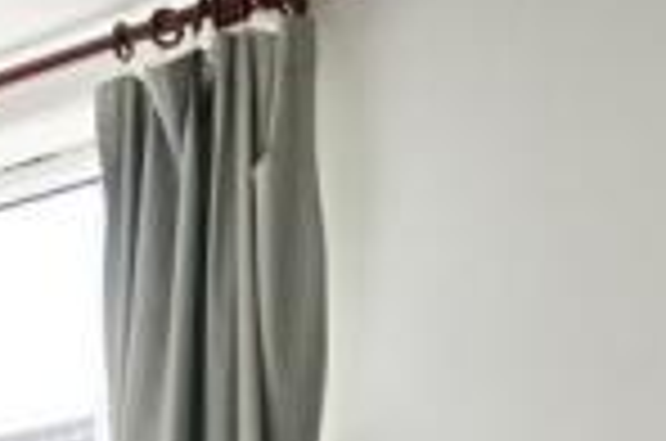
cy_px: 970
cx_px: -680
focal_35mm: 111
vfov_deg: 10.9
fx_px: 2049
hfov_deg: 14.9
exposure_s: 1/250
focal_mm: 16
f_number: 7.1
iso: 1250
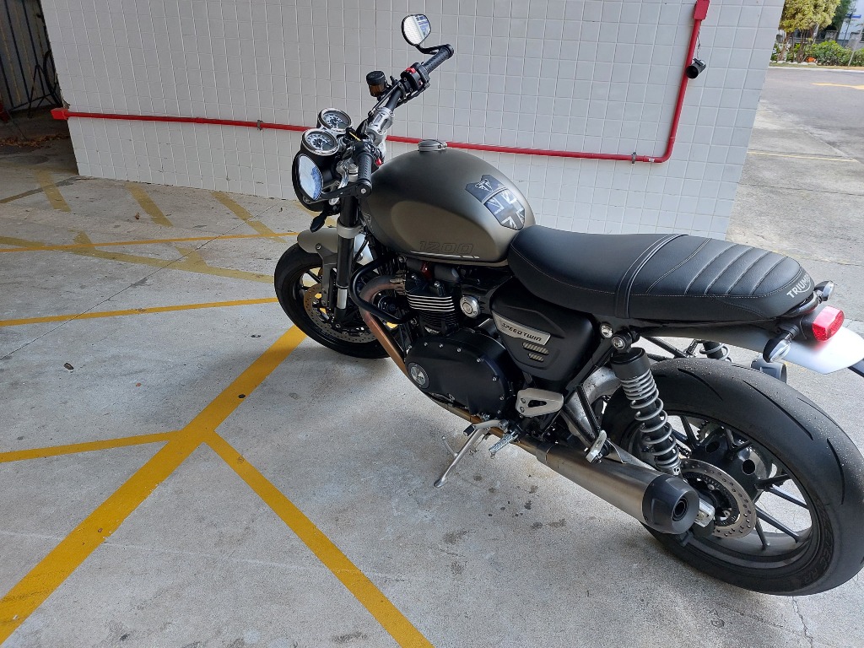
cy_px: 324
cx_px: 432
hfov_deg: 69.4
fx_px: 624
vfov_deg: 54.9
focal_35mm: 25
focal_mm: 5.23
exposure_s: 1/60
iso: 100
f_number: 1.8
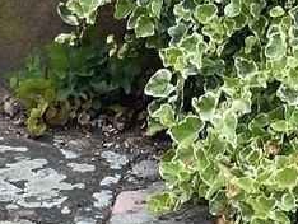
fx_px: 4076
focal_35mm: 473
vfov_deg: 2.9
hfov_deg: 4.2
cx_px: 326
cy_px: -1203
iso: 400
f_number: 11
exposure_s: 1/200
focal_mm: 48
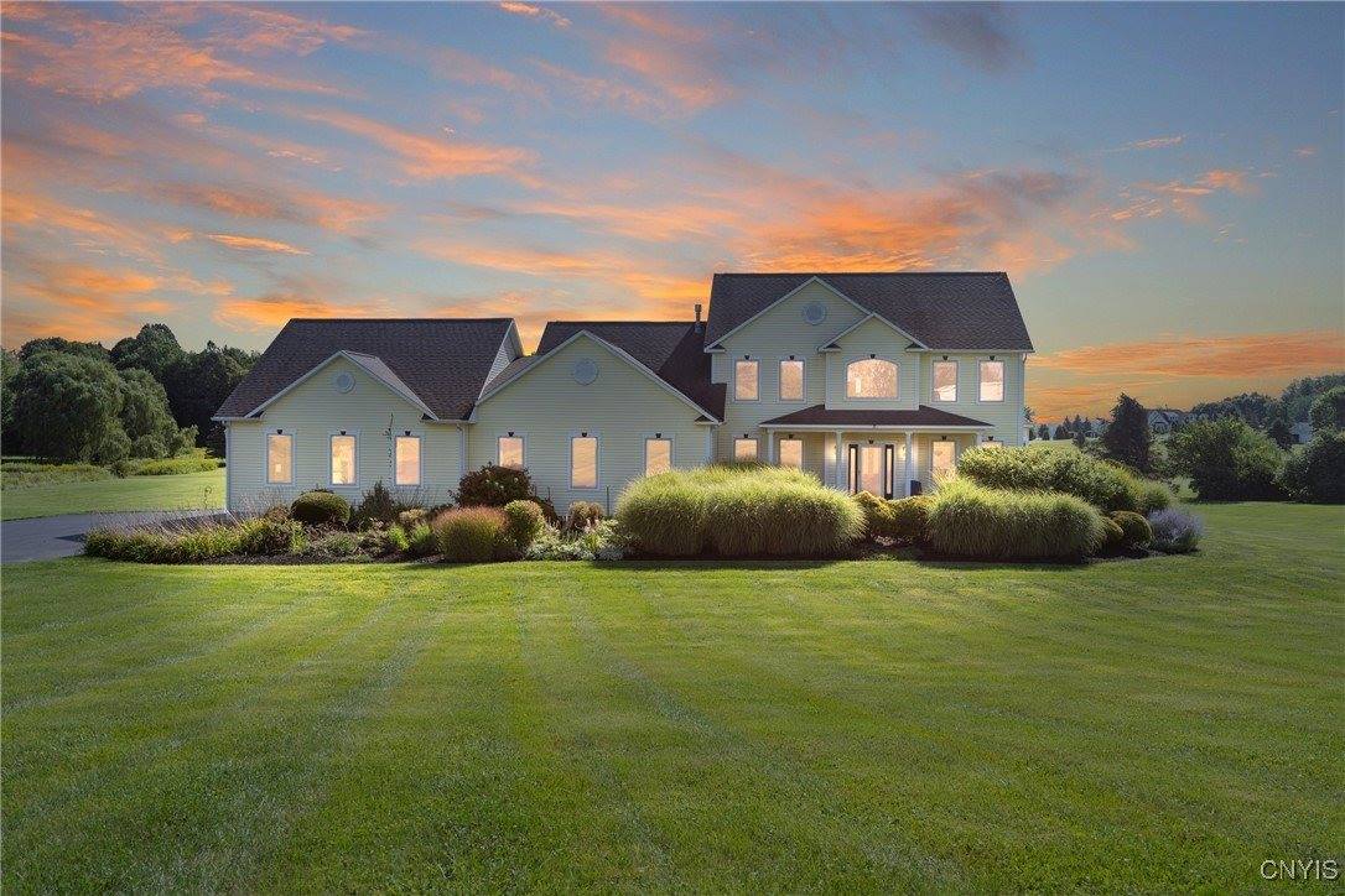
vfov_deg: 45.0
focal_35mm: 29
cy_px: 448
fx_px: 1083
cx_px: 672
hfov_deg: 63.7
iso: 200
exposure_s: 1/400
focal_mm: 29
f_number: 9
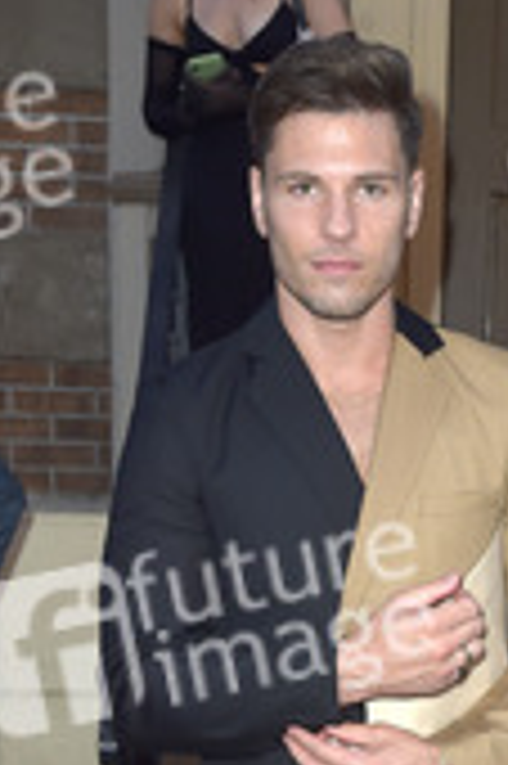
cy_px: 855
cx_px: 335
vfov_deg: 23.7
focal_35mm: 80
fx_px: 1697
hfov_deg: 17.0
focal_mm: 34
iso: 400
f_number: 6.3
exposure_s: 1/250
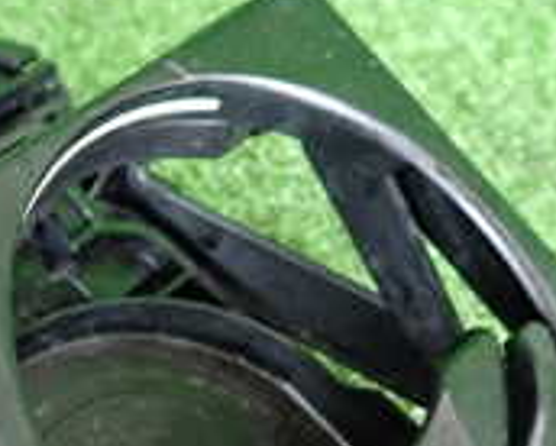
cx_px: 55
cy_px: 449
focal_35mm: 85
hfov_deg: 21.9
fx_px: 1400
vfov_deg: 17.7
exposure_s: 1/30
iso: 500
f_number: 2
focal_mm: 4.5
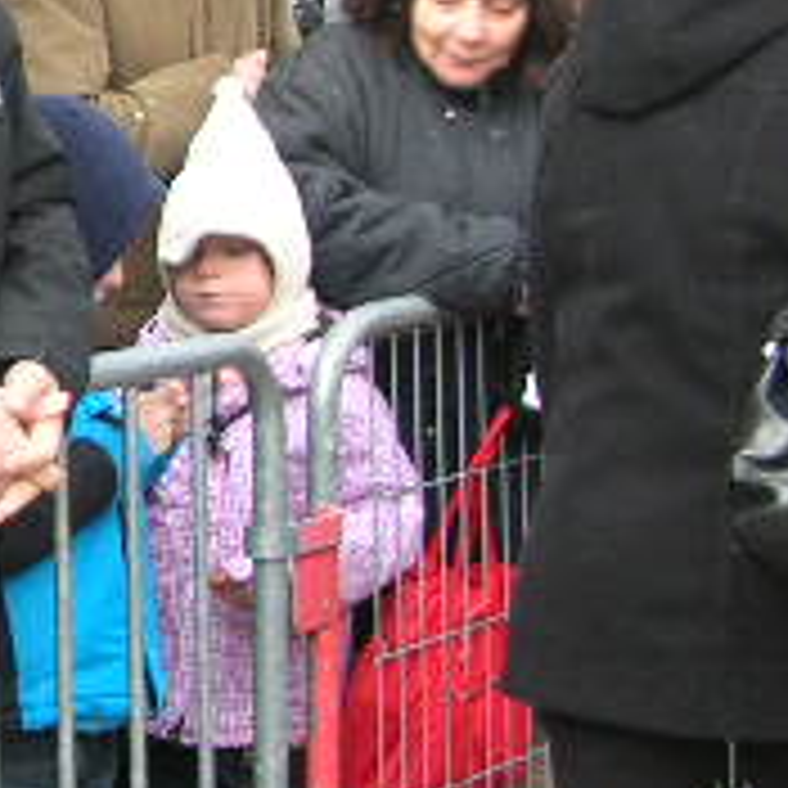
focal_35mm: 113
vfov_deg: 15.4
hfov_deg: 14.4
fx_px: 2910
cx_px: -392
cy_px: 203
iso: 50
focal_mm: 5.8
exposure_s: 1/73.5
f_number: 2.8
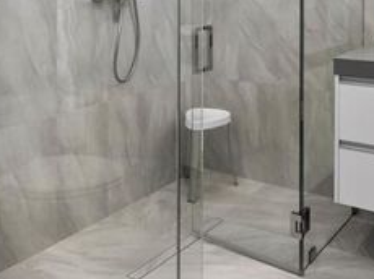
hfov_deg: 42.2
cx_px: 292
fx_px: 464
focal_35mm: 43
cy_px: -15
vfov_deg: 30.5
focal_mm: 7
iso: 250
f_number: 10
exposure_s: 1/10
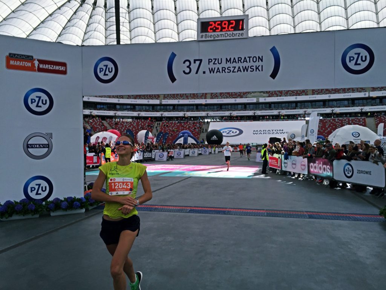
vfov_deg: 48.2
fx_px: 323
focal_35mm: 29
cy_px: 145
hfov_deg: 61.7
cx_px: 193
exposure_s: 1/444
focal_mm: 4.15
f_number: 2.2
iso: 32
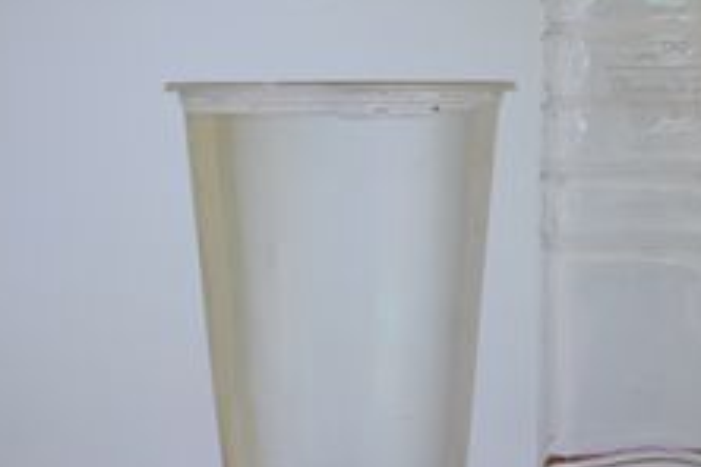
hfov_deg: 24.7
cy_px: 164
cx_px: 546
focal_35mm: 81
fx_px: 1577
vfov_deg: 16.8
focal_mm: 24
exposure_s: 1/40
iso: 640
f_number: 5.6
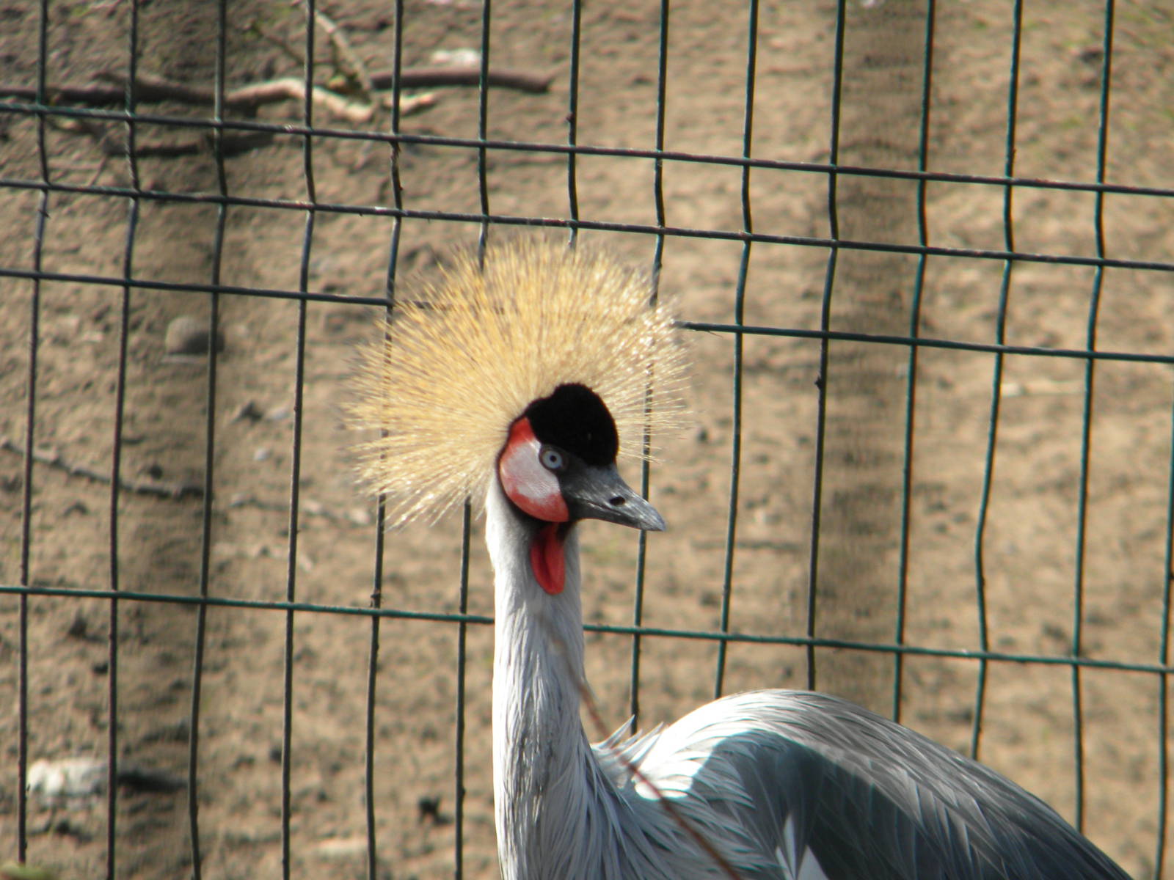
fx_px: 14041
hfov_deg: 4.8
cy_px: 440
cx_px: 587
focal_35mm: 414
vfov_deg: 3.6
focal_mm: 75
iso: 105
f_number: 5.4
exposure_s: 1/250
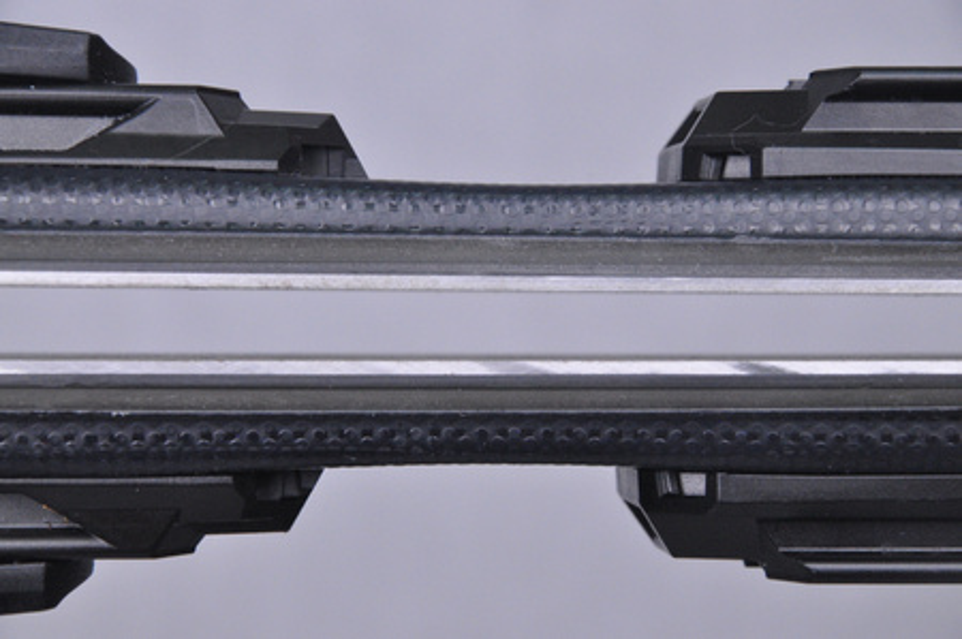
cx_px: 481
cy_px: 320
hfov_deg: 13.1
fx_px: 4204
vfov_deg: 8.7
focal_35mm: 158
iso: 3200
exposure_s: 1/125
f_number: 9.5
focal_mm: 105
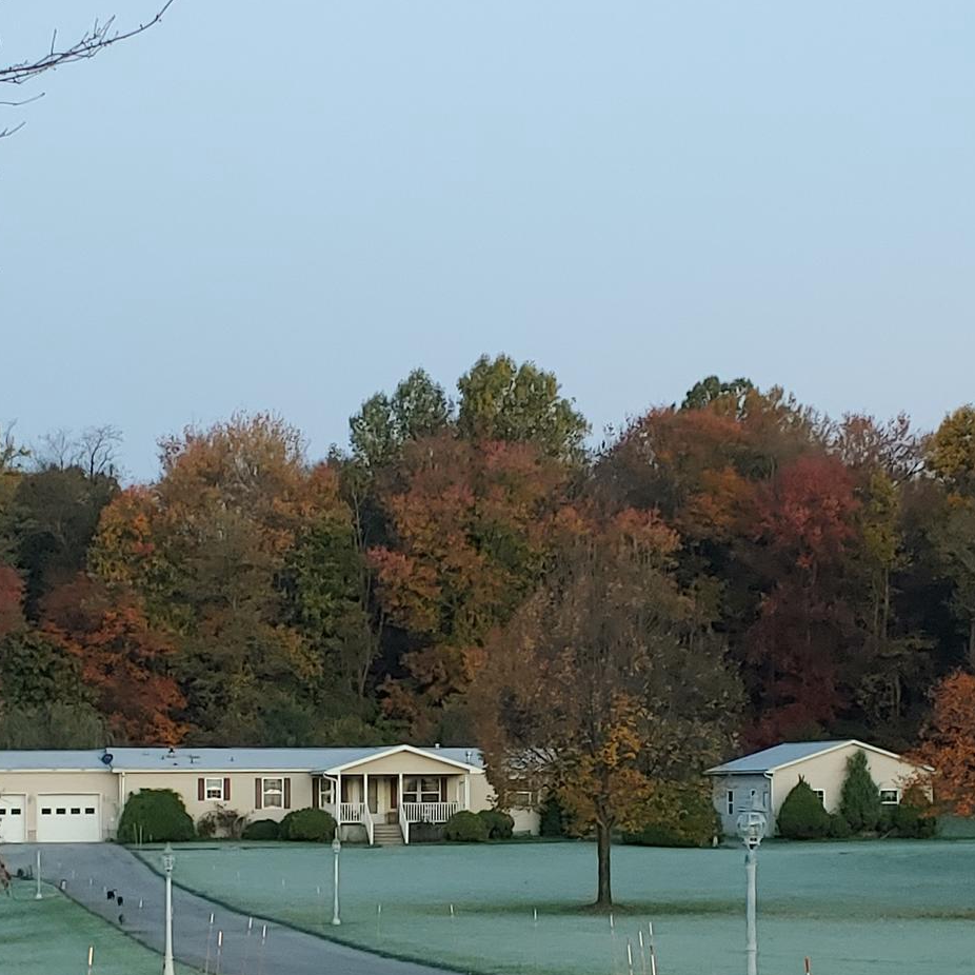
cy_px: 670
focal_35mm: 88
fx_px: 2804
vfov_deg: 19.6
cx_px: 442
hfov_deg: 19.7
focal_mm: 4.23
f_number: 1.5
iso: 200
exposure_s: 1/30
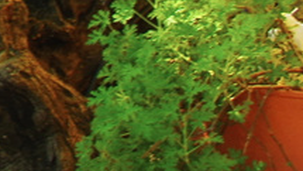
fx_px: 3126
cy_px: -480
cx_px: -511
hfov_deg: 5.3
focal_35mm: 389
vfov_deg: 3.0
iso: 200
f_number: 8
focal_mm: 33
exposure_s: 1/25
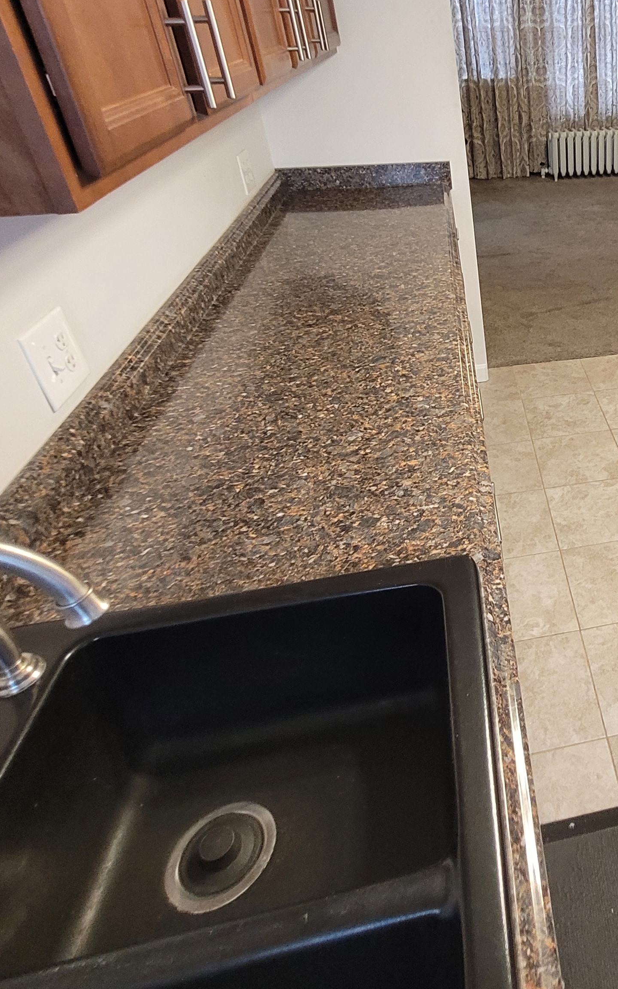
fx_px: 647
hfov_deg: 44.5
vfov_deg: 73.7
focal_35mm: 24
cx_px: 599
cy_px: 381
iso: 320
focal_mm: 1.74
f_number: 2.2
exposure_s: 1/40
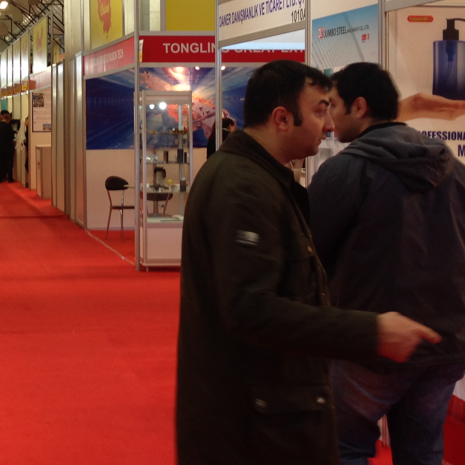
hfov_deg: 22.5
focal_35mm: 74
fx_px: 1125
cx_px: 3
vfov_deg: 23.0
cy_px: 91
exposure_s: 1/20
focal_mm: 4.12
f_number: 2.4
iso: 50
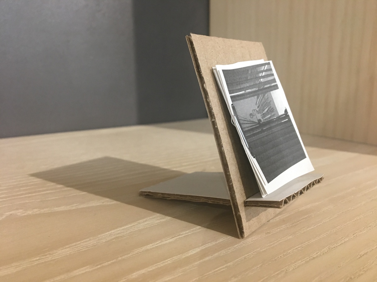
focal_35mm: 29
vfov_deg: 48.2
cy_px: 141
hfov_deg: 61.7
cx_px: 188
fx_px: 316
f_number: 2.2
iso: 160
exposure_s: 1/33
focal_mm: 4.15
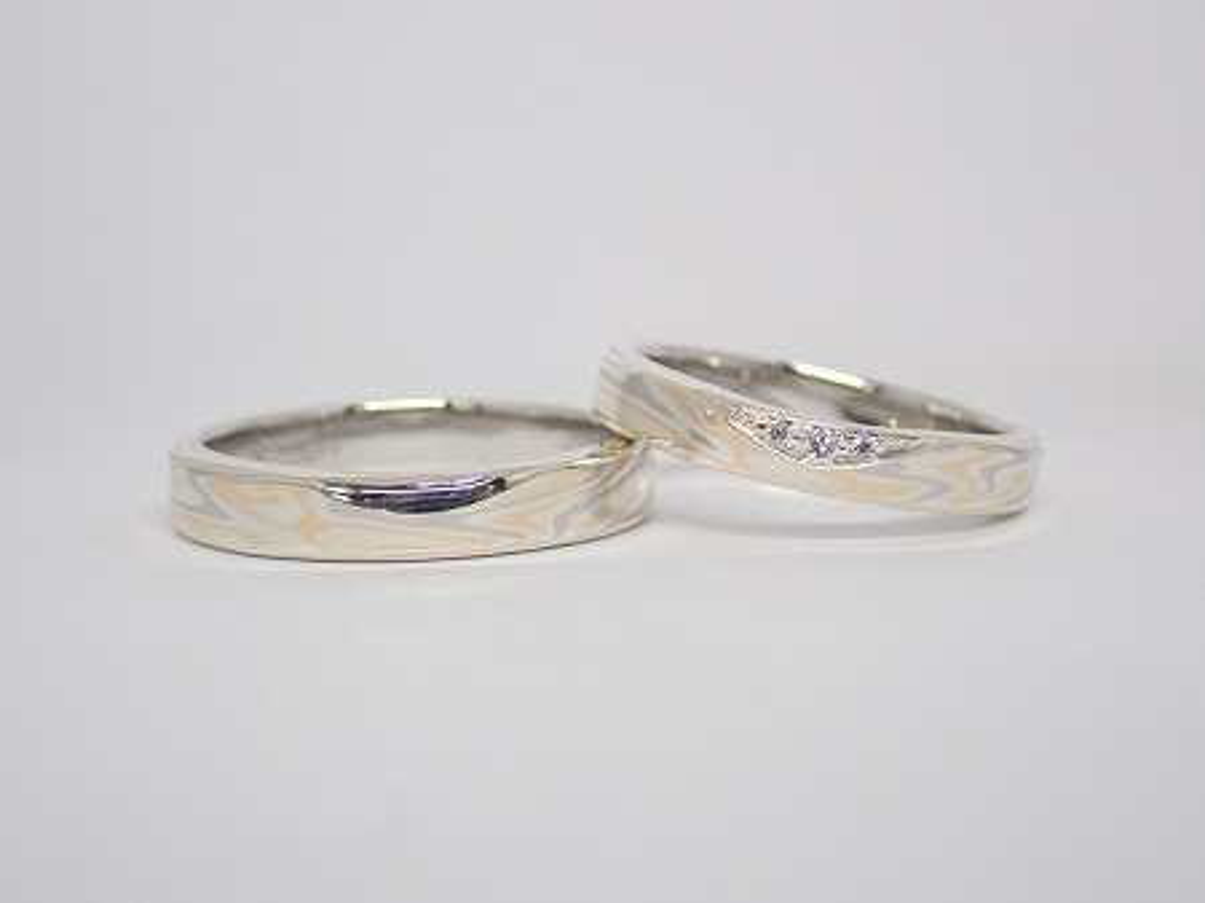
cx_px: 602
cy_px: 452
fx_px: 2679
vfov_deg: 19.1
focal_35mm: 77
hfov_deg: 25.3
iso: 200
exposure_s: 1/160
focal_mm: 13.65
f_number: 4.1
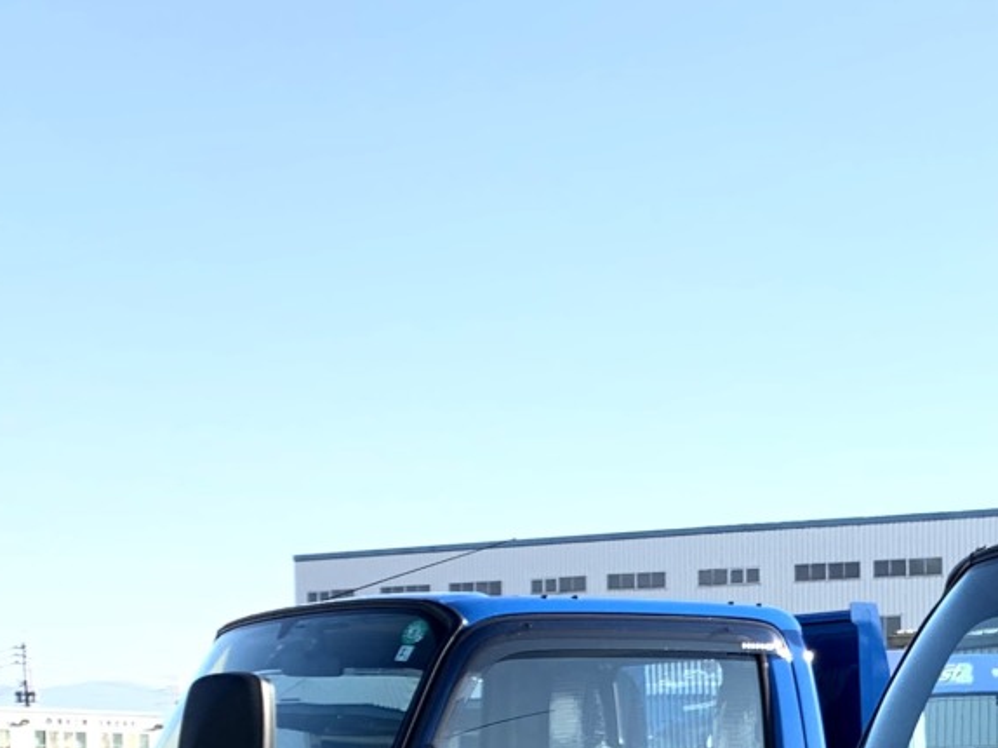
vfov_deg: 15.9
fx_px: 2507
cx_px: 1339
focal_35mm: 87
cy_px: 1026
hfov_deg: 20.4
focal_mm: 4.25
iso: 25
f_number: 1.8
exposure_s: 1/743
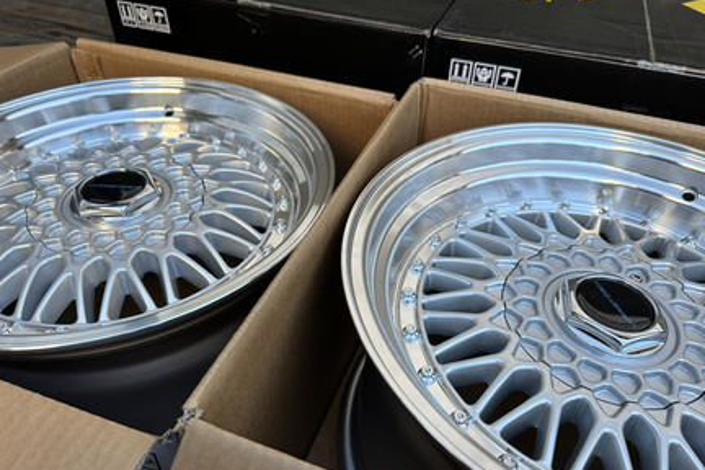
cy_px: 246
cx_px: 354
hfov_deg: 69.4
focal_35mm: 26
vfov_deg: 49.5
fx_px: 509
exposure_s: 1/264
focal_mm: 6.86
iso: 80
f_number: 1.78
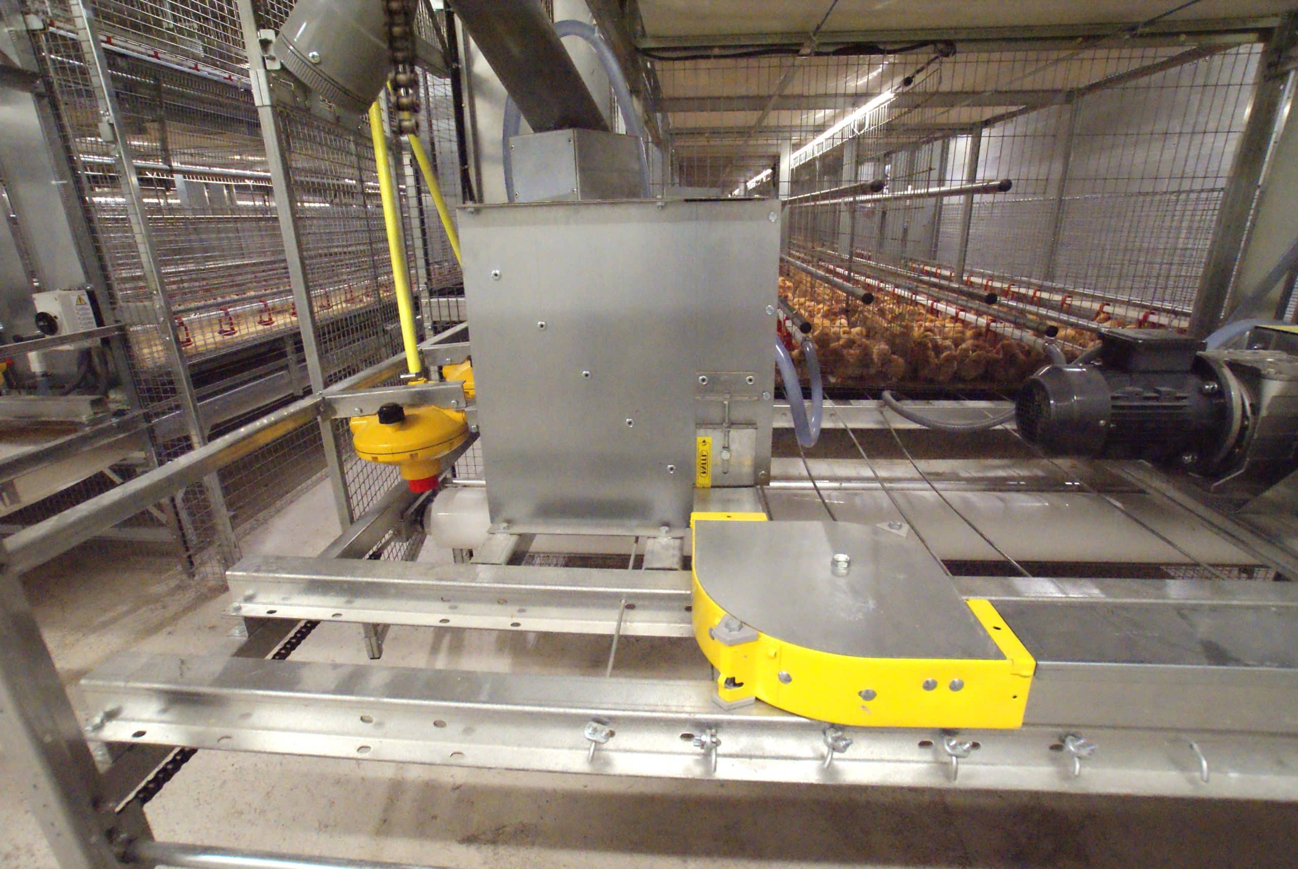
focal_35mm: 16
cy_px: 434
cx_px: 649
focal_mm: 11
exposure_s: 1/40
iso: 3200
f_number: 5.6
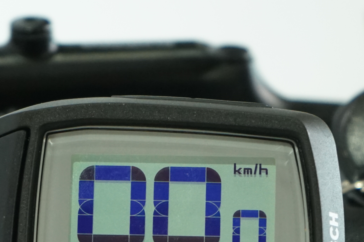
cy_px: 268
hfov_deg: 10.1
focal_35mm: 204
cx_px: 184
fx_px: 2063
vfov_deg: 6.7
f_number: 5.6
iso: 2000
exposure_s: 1/200
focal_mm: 70
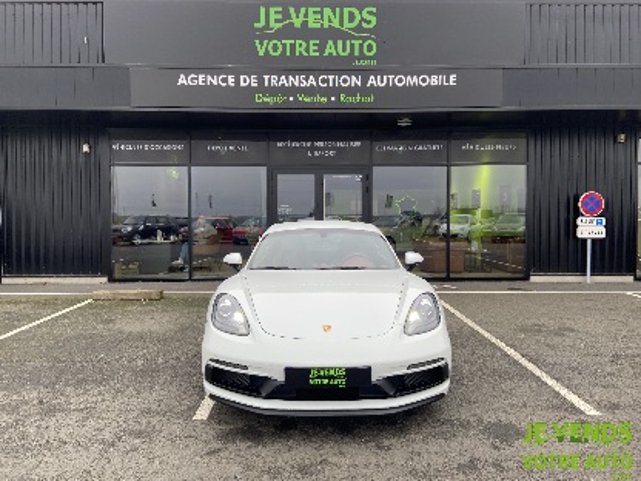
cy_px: 240
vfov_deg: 53.1
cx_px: 320
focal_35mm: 26
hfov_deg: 67.3
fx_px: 481
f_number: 1.8
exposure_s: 1/122
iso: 40
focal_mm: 4.25
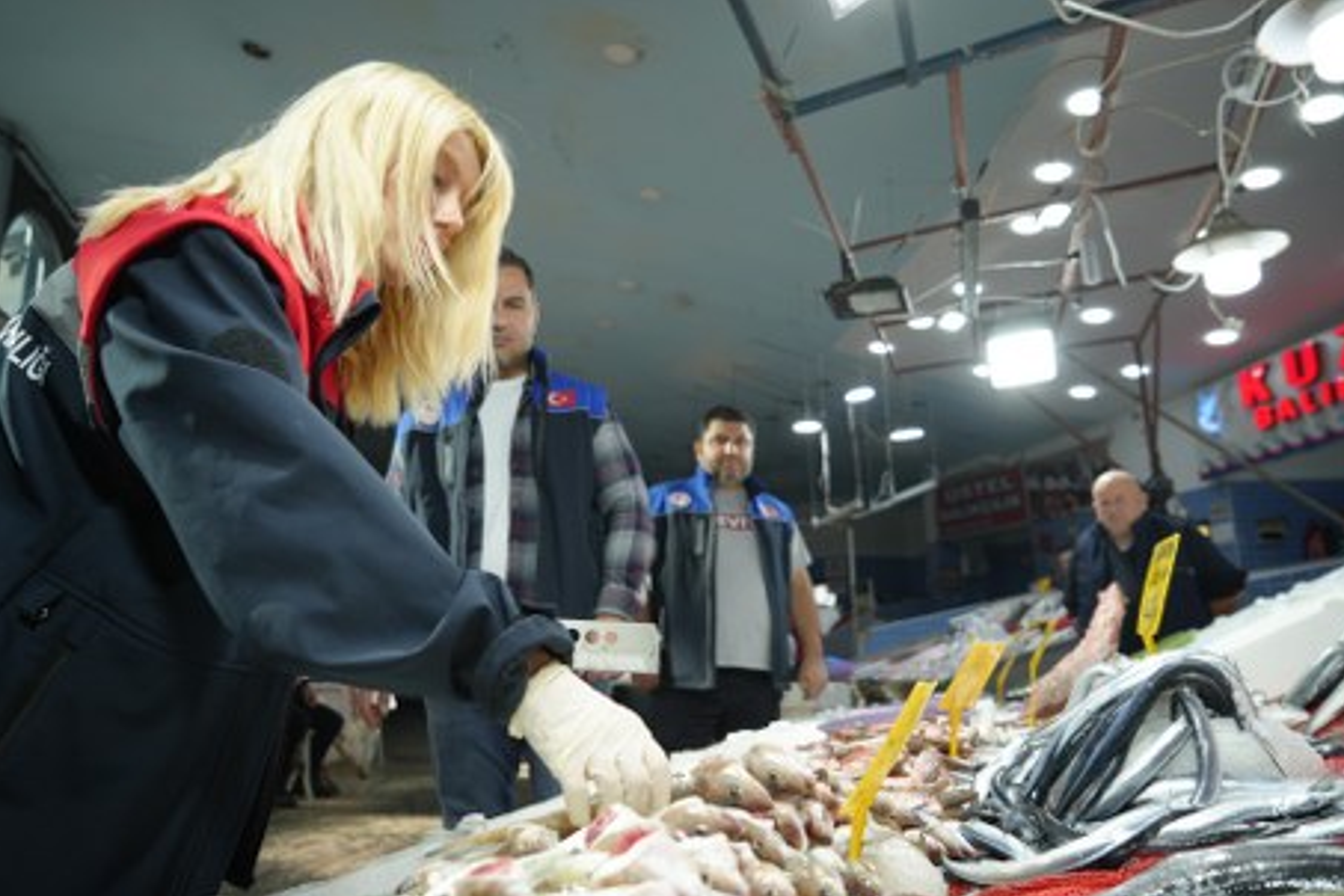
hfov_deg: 71.5
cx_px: 676
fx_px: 933
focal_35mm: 25
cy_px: 464
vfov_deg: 51.3
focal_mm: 24
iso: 160
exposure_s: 1/160
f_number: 4
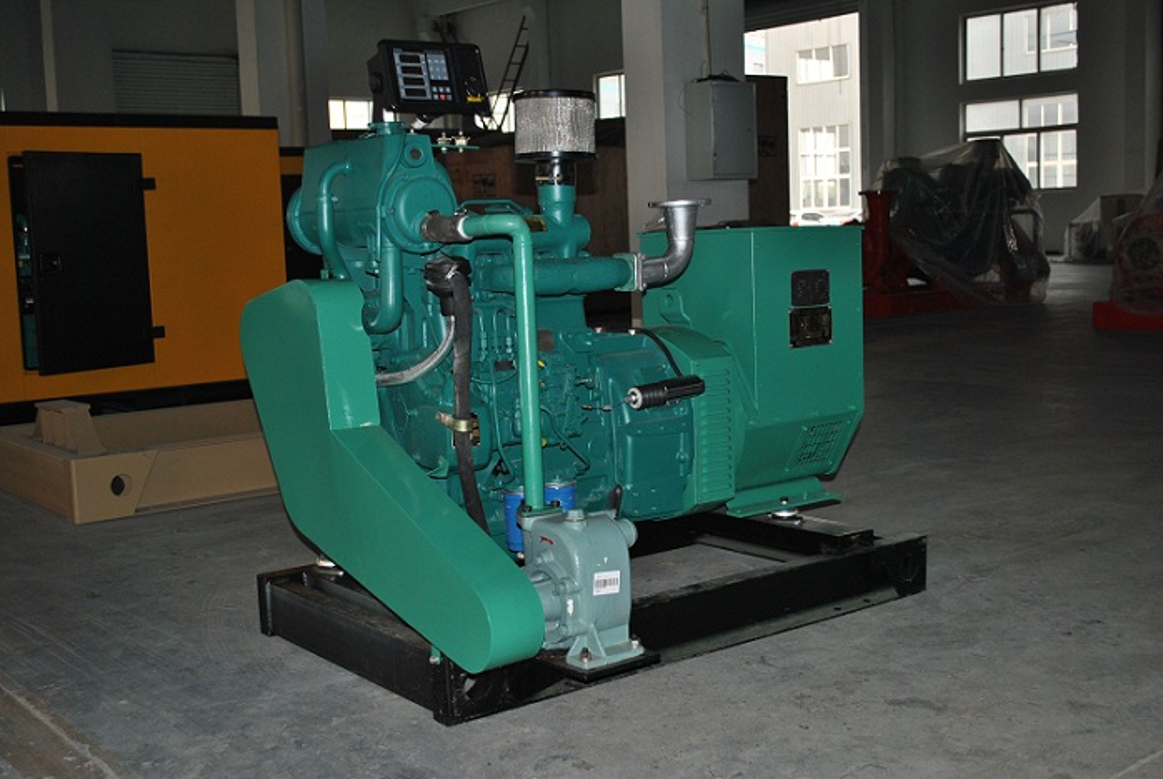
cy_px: 390
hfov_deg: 46.3
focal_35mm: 42
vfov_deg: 32.0
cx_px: 582
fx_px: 1359
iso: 200
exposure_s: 1/60
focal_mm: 28
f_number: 4.5
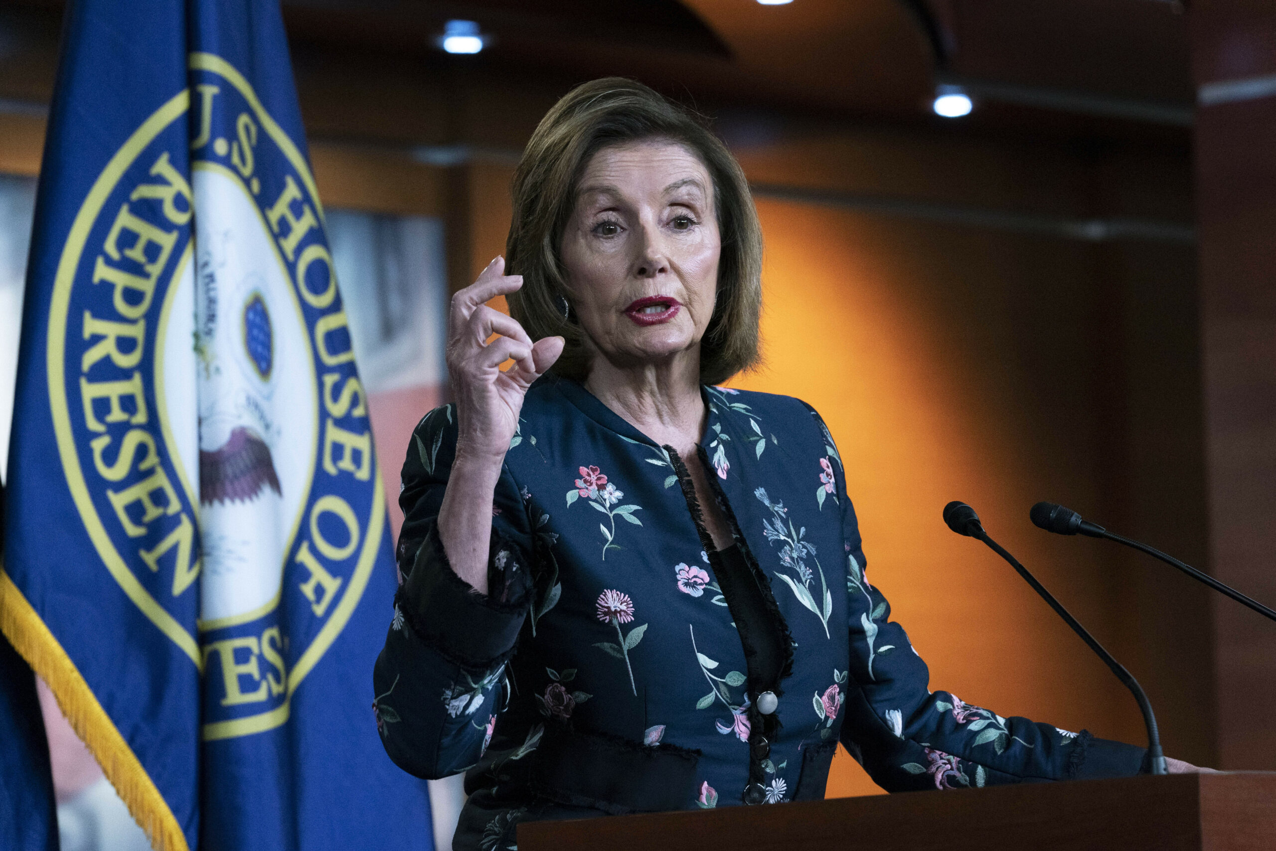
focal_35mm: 192
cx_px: 638
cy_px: 426
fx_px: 6805
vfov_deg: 7.2
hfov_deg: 10.7
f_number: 7.1
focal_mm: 192
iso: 4000
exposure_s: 1/400
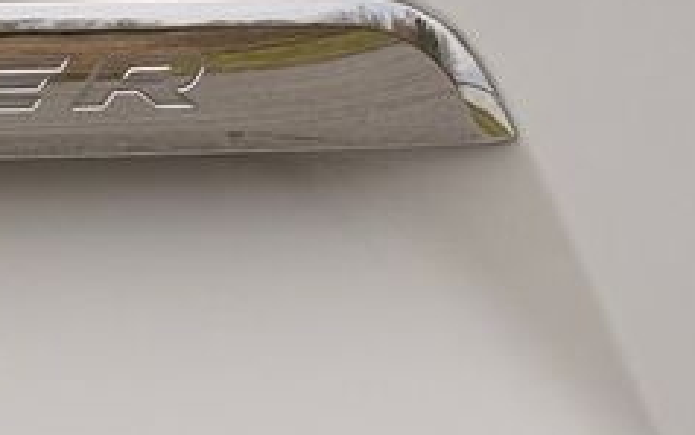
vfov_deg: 7.7
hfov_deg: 11.8
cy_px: 263
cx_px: -312
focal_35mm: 171
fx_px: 3240
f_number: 1.78
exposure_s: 1/5714
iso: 80
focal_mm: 6.76
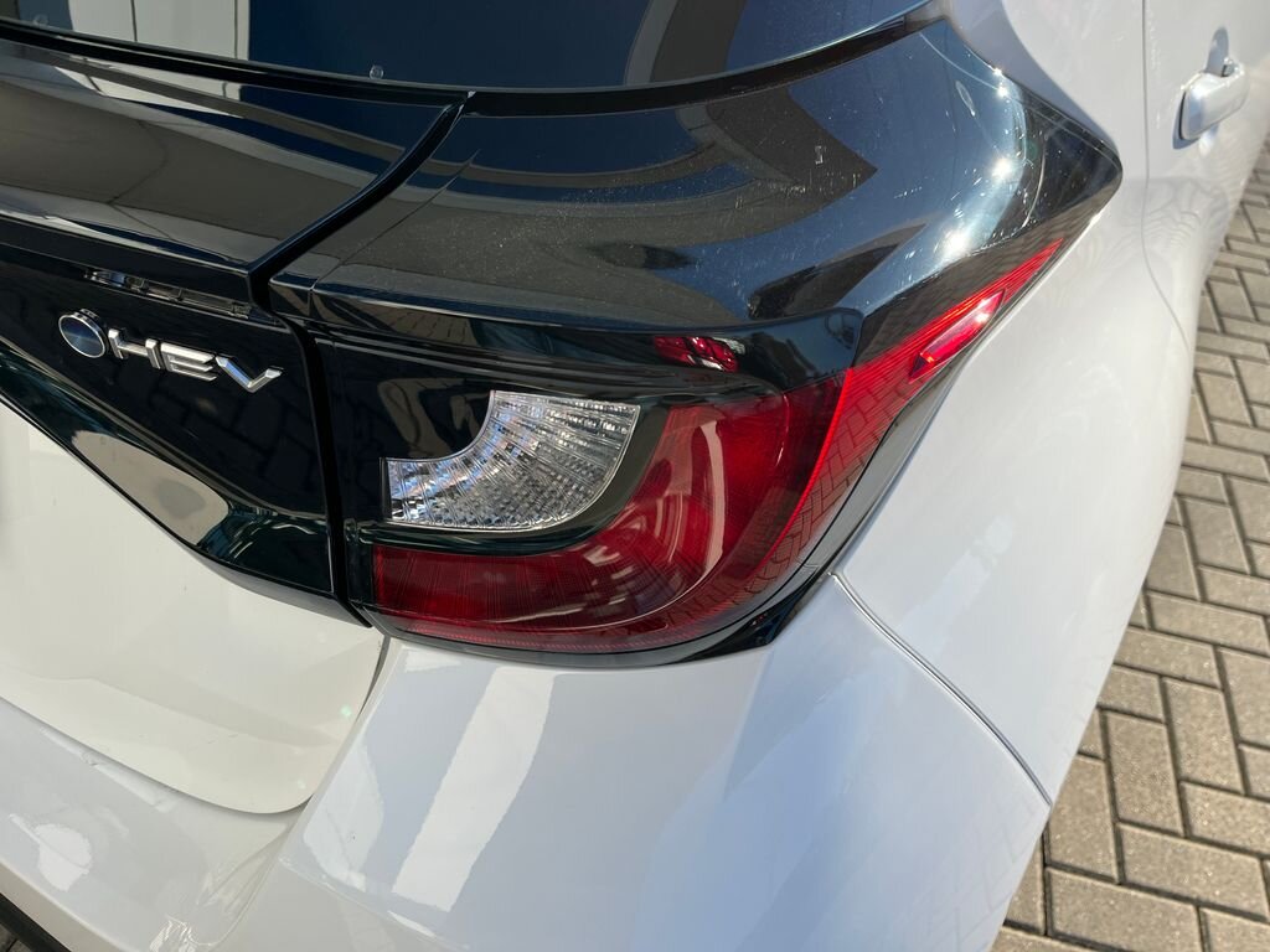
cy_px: 476
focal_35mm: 26
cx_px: 635
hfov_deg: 67.3
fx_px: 954
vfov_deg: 53.1
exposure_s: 1/1497
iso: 50
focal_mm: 5.1
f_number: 1.6
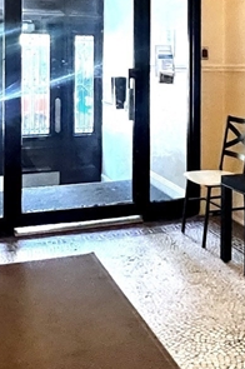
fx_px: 481
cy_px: 71
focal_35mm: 47
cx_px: 176
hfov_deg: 28.3
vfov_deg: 40.2
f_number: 1.8
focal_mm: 1.57
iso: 800
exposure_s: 1/60
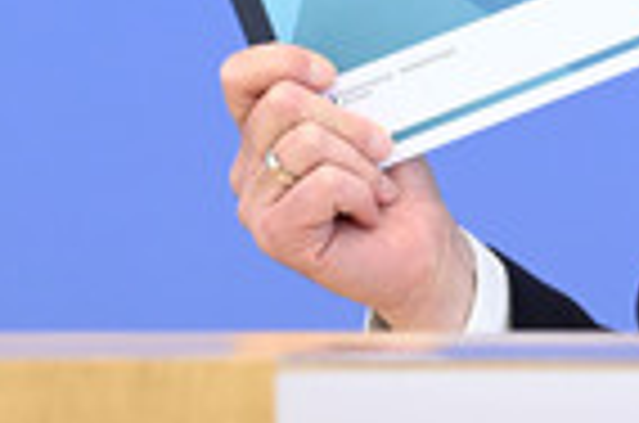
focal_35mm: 254
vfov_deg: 5.4
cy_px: -122
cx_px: 925
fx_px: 4498
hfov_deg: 8.0
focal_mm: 80
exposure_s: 1/400
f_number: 5
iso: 2500
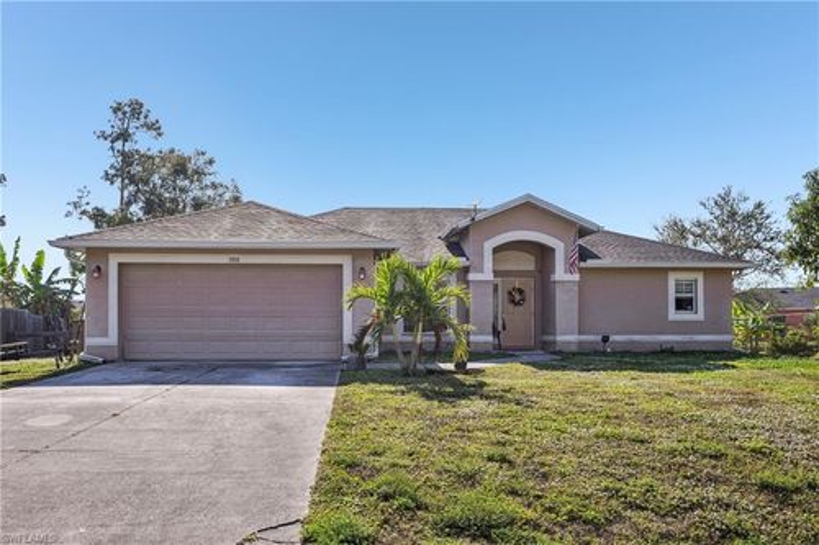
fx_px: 728
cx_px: 410
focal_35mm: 32
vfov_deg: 41.1
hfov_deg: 58.7
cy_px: 272
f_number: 8
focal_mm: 32
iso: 100
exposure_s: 1/250
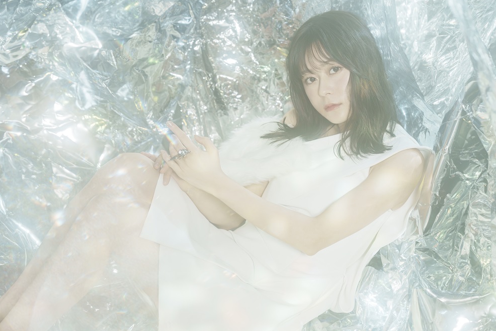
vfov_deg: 15.9
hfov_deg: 23.6
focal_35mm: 86
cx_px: 247
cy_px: 165
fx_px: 1185
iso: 800
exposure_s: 1/125
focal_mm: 85
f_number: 3.2
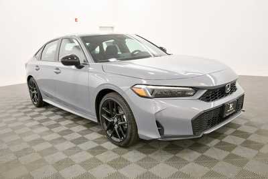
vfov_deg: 43.6
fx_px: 223
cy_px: 90
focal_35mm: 30
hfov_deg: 61.9
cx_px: 134
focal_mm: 20
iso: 1100
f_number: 5.6
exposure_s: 1/125
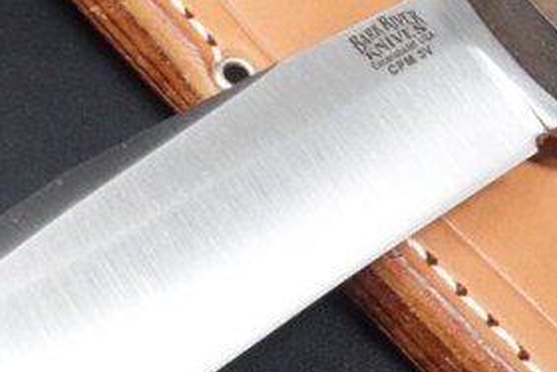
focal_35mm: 64
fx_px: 991
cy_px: 227
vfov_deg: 21.2
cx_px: 60
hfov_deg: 30.1
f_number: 11
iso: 2000
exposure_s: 1/30
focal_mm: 10.4
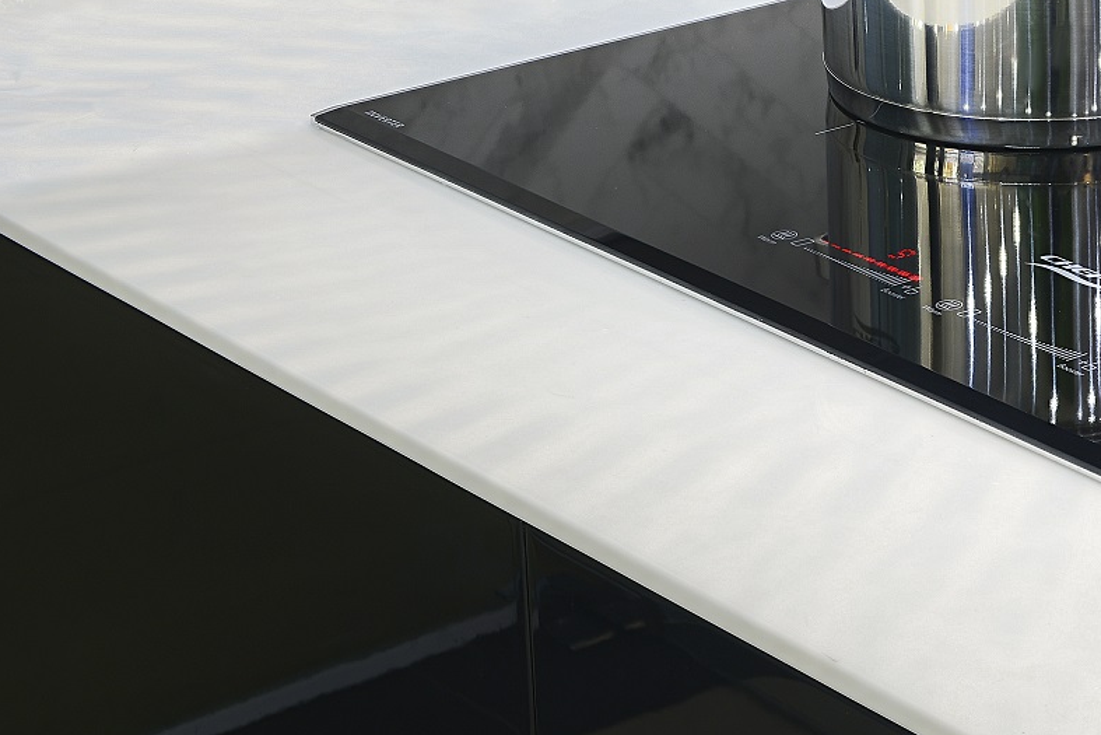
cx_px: 1392
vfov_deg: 10.6
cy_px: -111
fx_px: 3885
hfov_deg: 15.4
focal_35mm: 127
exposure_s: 1.3
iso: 100
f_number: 10
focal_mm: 50
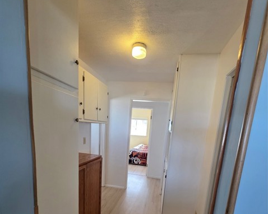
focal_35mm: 17
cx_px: 134
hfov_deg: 89.7
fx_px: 135
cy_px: 153
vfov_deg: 72.9
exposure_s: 1/120
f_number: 1.9
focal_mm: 2.2
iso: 200
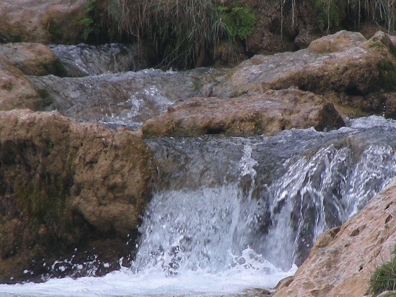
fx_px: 9895
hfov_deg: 2.3
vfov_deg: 1.7
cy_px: 202
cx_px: 245
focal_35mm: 865
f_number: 4
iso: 50
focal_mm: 63.3
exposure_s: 1/230
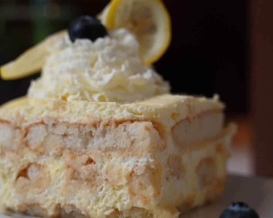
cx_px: 113
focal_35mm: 111
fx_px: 897
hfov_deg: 17.3
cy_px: 121
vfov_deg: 13.9
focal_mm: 59
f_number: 2.8
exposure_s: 1/100
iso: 250
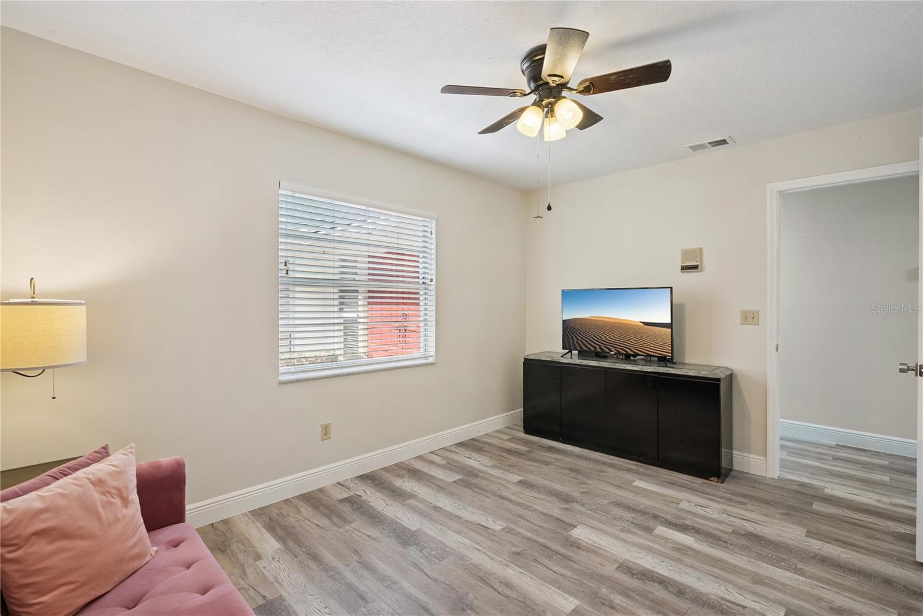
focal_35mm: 16
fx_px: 410
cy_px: 308
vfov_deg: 73.8
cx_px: 462
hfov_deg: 96.7
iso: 640
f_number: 9
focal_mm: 16
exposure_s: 1/50
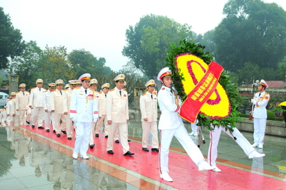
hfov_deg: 51.9
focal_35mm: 37
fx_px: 294
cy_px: 104
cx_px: 147
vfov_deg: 35.8
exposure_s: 1/60
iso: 500
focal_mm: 22
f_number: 4.5
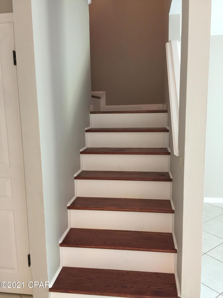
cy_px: 149
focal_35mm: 29
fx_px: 249
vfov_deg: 61.7
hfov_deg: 48.2
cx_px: 112
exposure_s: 1/15
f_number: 2.2
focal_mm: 4.15
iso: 64
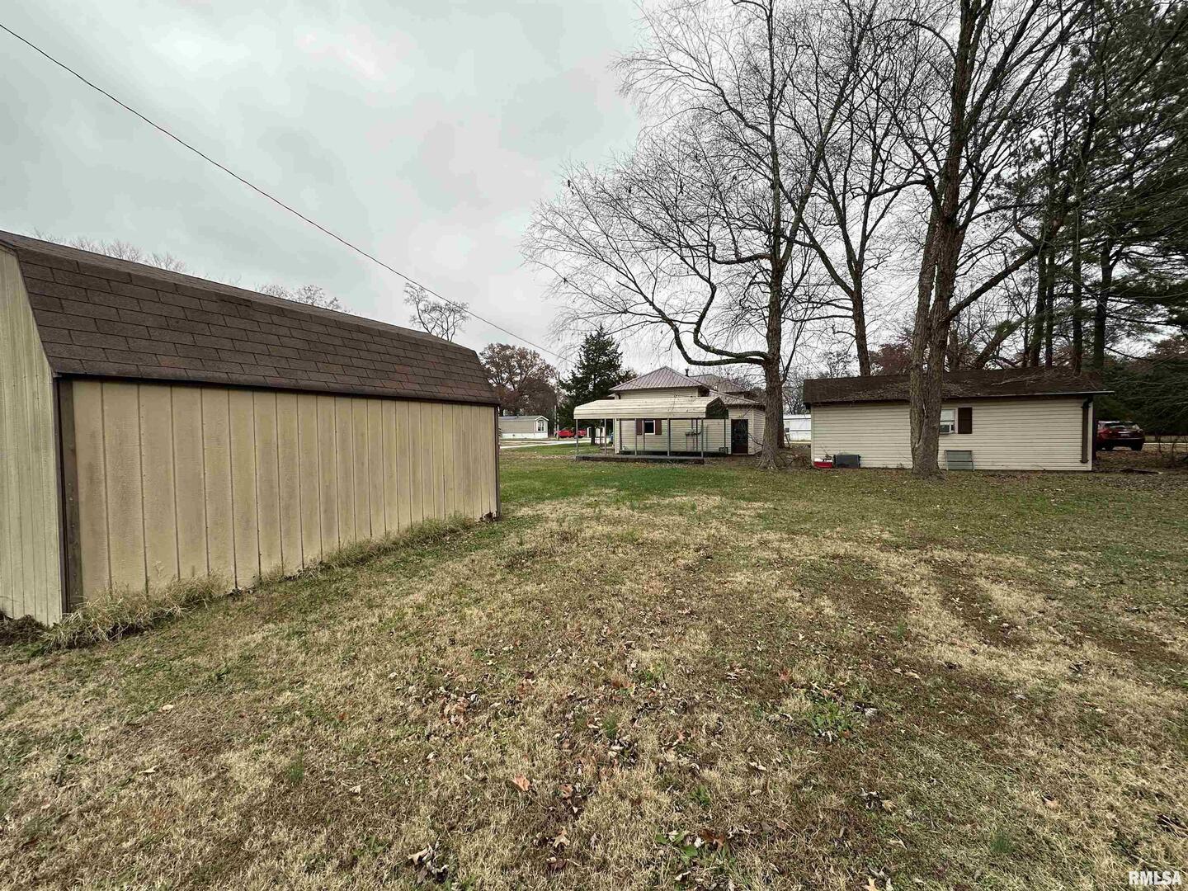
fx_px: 480
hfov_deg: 102.1
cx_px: 594
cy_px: 446
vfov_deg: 85.7
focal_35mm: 14
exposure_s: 1/280
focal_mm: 2.22
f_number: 2.2
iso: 40
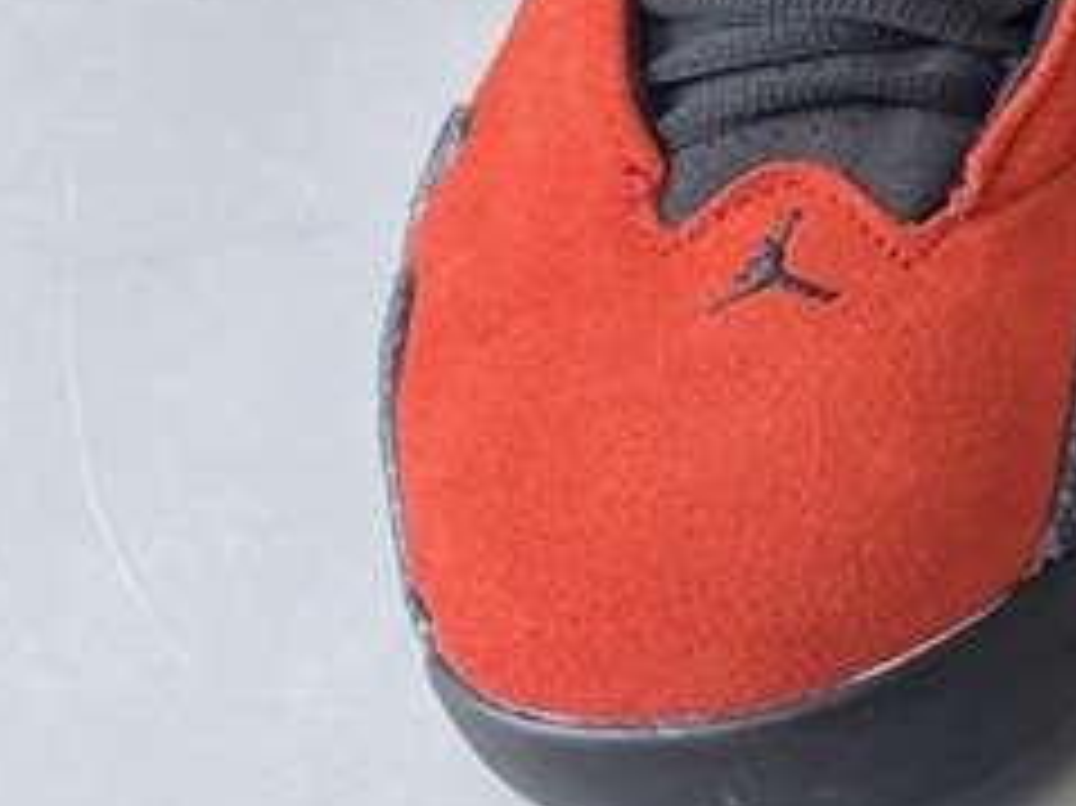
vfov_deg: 16.6
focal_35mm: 87
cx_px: 1522
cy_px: 23
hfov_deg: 20.0
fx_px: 2703
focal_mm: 4.25
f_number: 1.8
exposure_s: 1/50
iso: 100
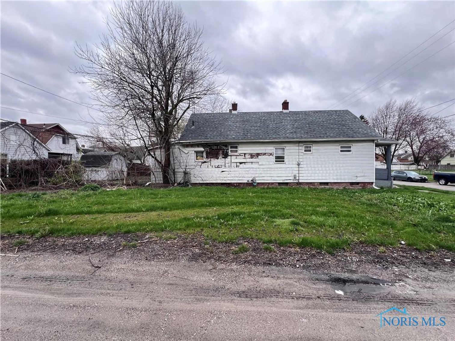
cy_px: 170
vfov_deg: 89.9
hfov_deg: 106.2
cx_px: 228
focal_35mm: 13
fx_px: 171
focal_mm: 1.57
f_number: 1.8
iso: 32
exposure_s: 1/334
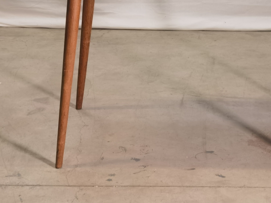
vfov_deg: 15.2
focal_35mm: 97
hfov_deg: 20.1
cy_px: 64
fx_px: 759
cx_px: 206
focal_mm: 6.71
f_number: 1.9
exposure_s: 1/50
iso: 250
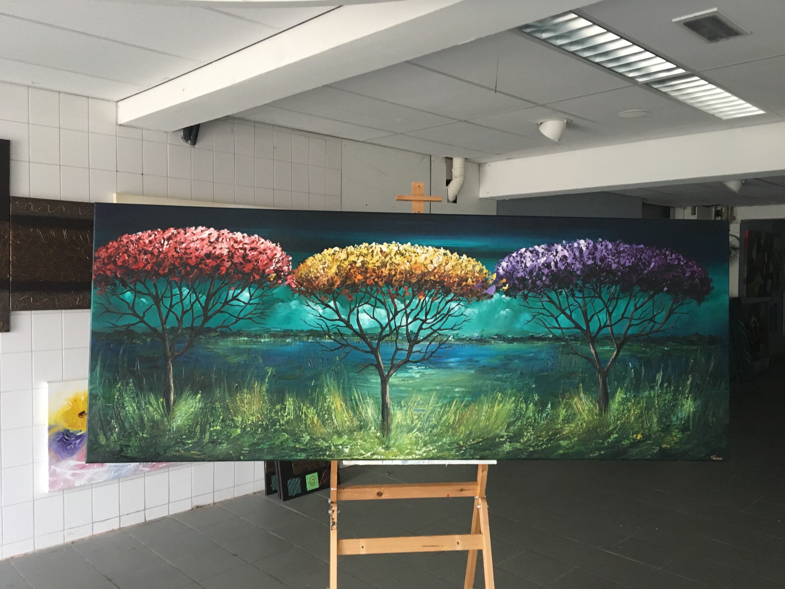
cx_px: 392
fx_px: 658
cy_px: 294
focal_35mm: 29
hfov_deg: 61.7
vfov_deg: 48.2
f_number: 2.2
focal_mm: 4.15
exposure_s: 1/33
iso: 200
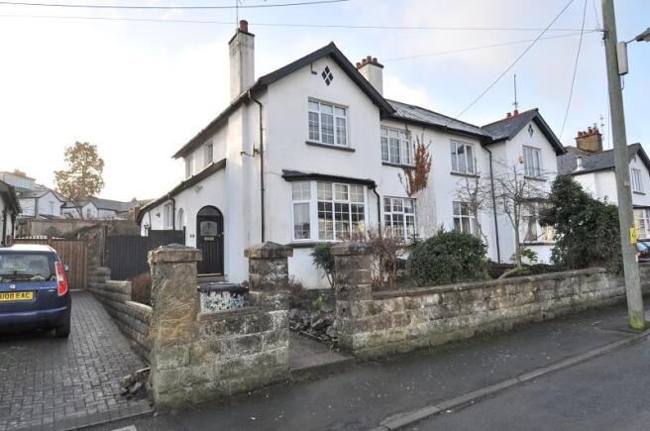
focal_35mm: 21
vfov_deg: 59.3
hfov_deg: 81.3
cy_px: 216
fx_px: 379
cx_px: 325
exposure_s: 1/160
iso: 200
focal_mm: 14
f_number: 6.3
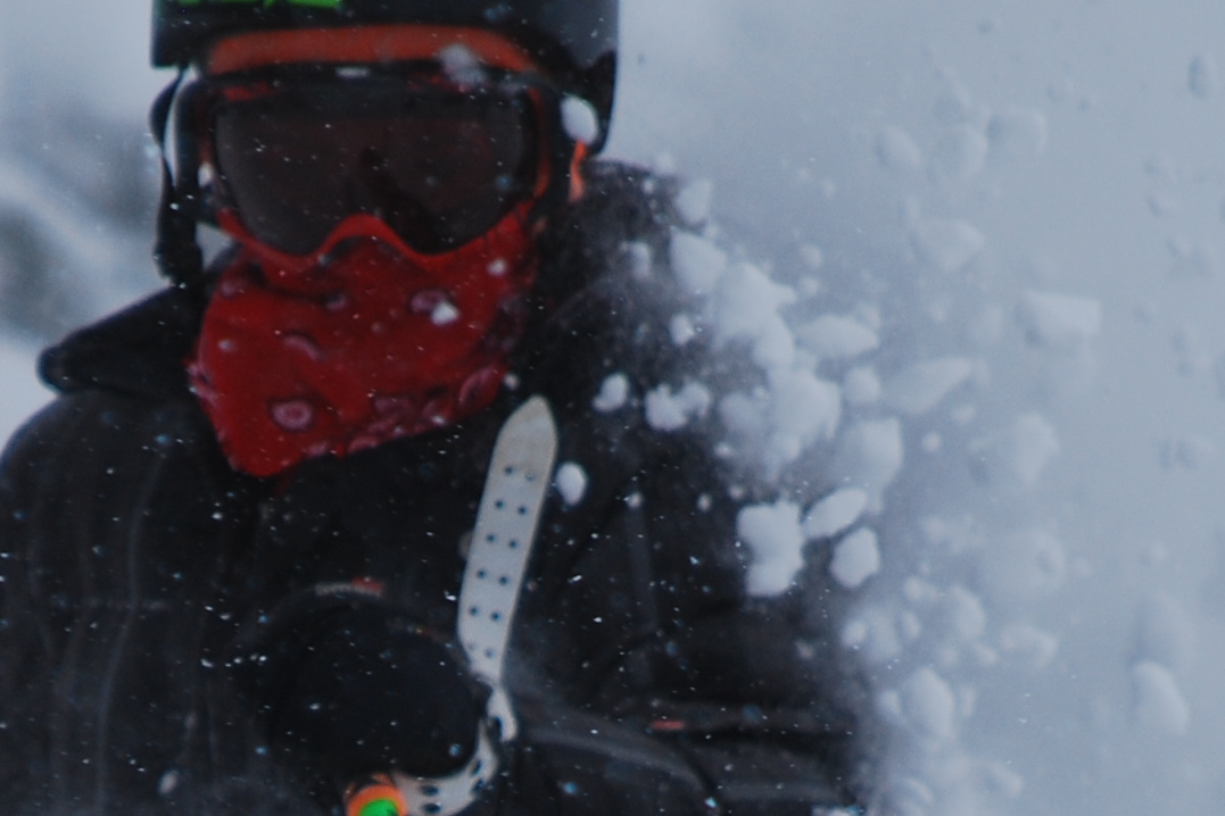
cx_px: 332
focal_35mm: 864
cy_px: 1223
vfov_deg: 1.6
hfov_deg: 2.4
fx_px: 29398
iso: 140
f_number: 5.3
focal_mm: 160
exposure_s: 1/1000
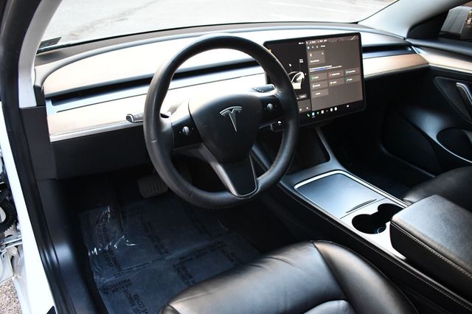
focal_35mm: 30
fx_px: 393
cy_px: 157
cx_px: 236
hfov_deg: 62.0
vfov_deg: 43.6
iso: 3200
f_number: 3.5
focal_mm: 20
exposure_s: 1/80
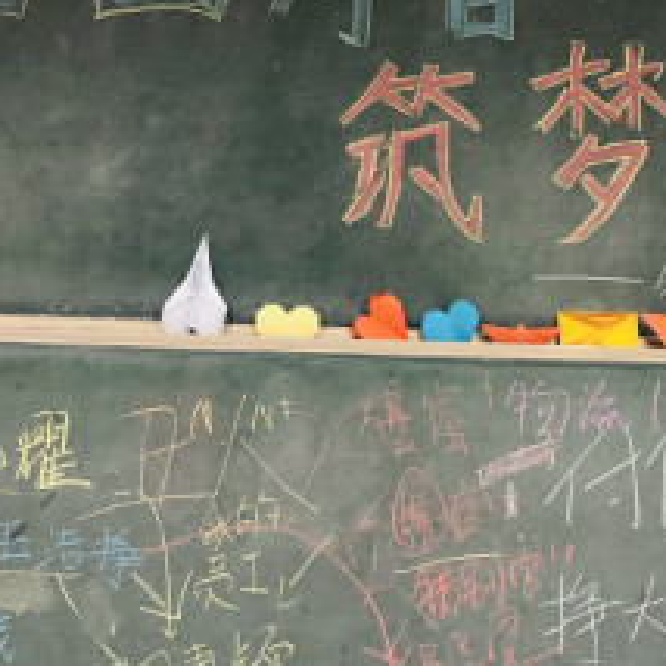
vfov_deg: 23.3
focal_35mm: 74
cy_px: 370
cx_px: 489
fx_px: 1611
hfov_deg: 23.2
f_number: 1.8
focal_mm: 3.99
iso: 100
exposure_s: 1/17
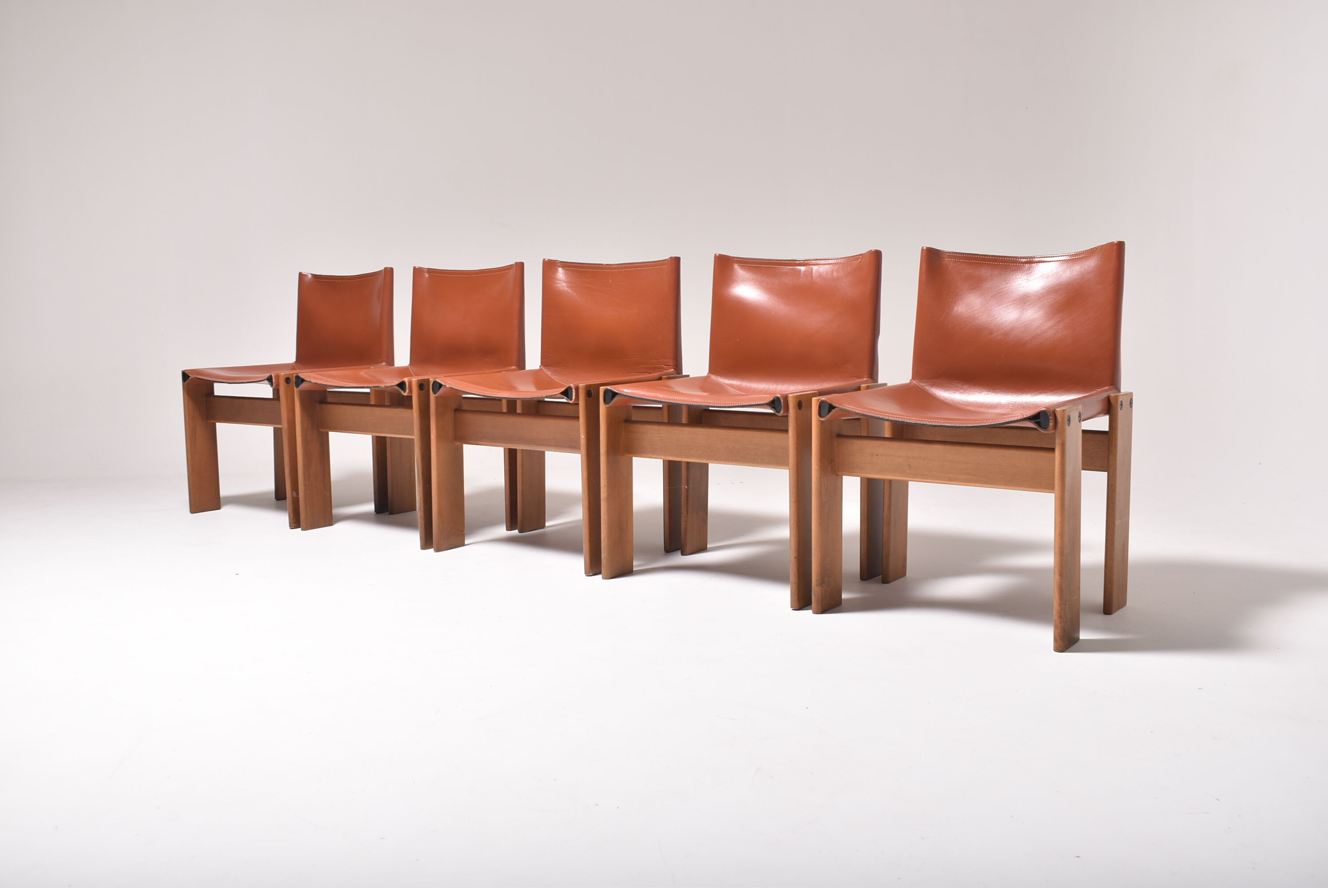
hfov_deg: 57.2
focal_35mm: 33
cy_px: 444
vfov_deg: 40.0
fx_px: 1218
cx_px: 664
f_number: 6.3
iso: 100
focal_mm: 22
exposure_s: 1/200
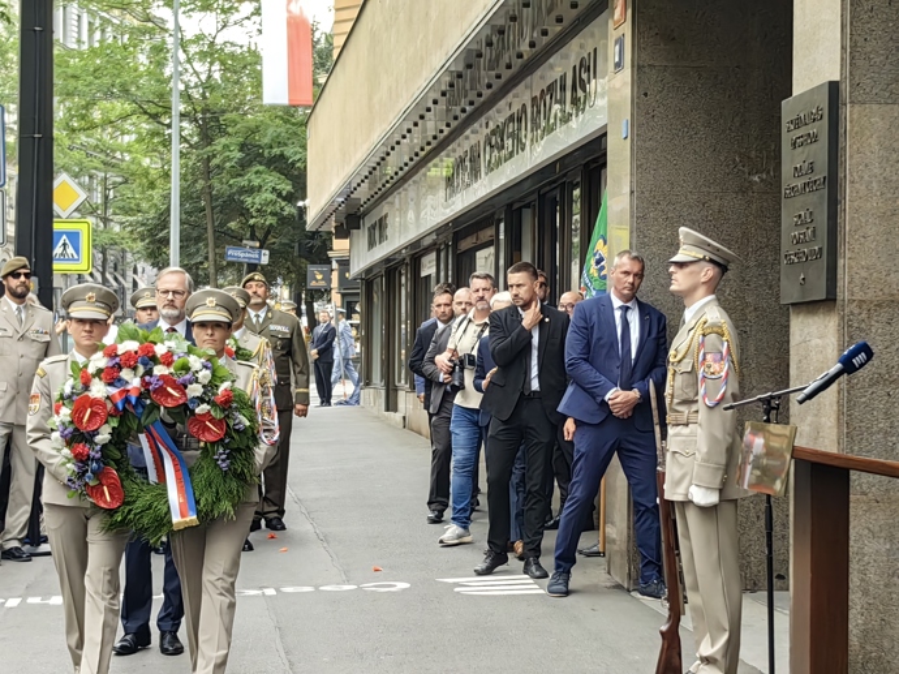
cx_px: 450
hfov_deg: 23.8
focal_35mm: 82
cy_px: 337
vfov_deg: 18.0
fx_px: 2129
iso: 80
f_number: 2
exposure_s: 1/561
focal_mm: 5.75
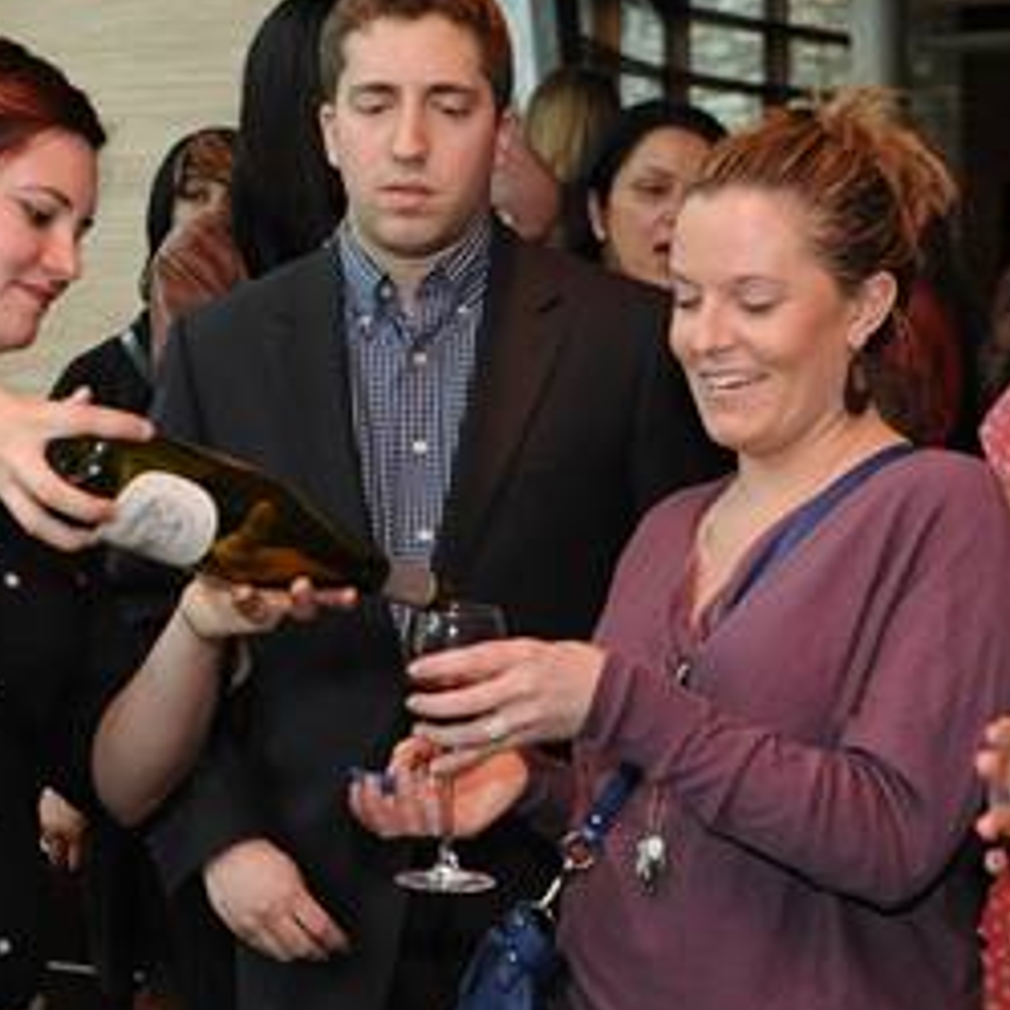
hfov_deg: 19.3
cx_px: 503
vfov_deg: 19.3
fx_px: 2971
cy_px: 503
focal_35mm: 90
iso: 2000
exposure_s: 1/160
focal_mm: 48
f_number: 4.5
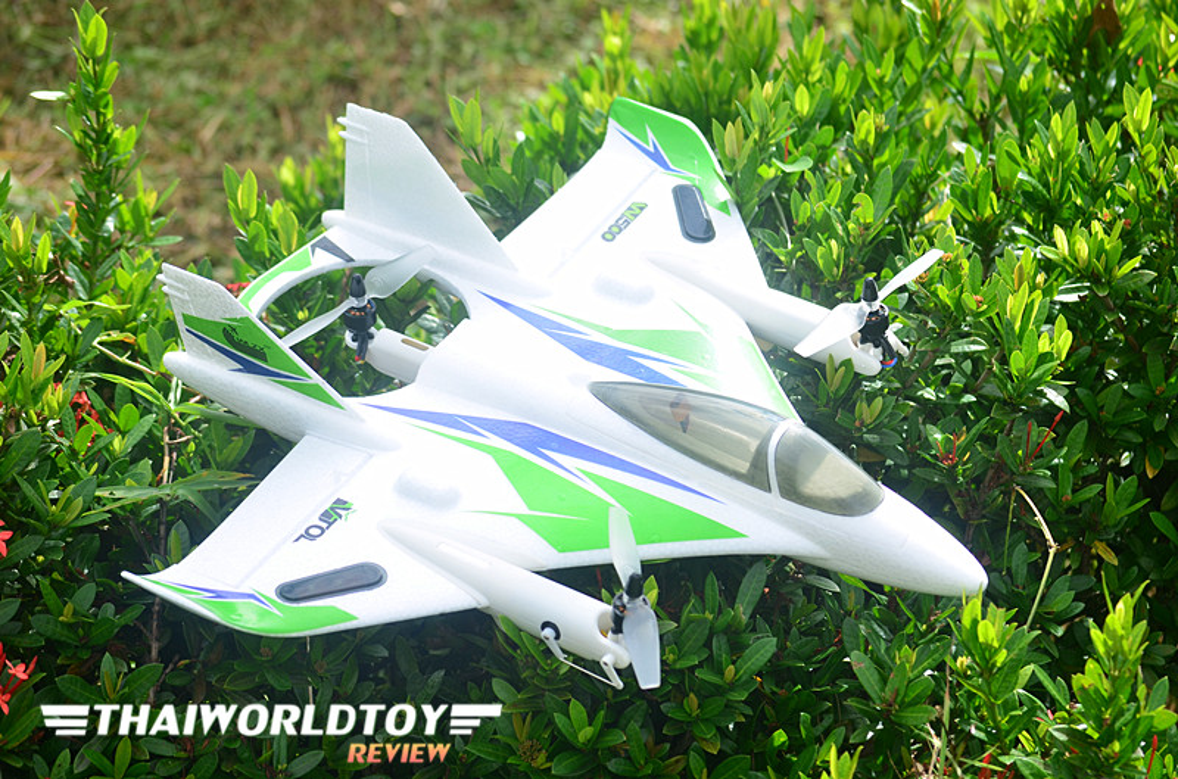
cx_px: 589
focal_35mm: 82
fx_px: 2693
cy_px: 390
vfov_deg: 16.5
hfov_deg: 24.7
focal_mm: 55
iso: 100
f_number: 5.6
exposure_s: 1/320
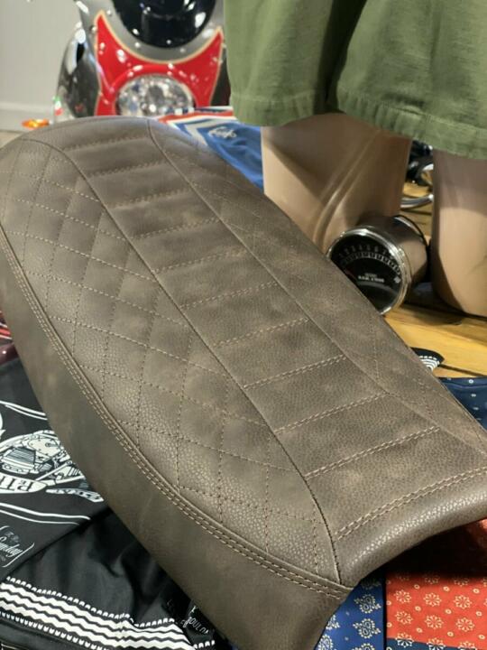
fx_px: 975
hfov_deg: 28.0
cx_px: 244
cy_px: 325
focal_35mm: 52
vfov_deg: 36.8
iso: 400
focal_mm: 6
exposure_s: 1/20
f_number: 2
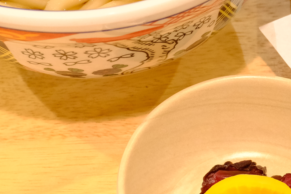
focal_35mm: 135
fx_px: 1091
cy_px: 46
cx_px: 337
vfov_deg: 10.1
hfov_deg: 14.7
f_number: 5.6
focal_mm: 25.6
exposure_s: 1/85
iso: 2000
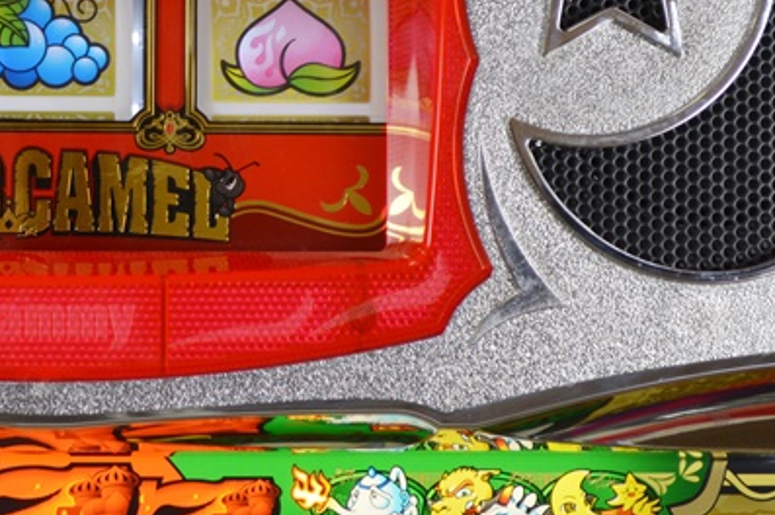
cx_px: 64
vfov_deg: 8.9
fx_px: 3294
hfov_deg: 13.3
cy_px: 135
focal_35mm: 153
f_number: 5.3
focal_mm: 45
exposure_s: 1/100
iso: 400
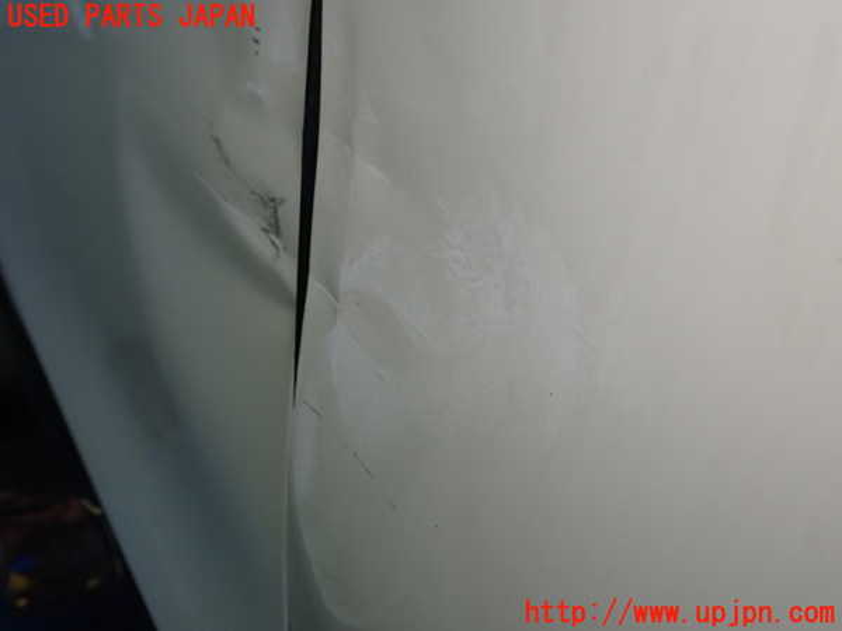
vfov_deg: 35.1
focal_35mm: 41
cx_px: 421
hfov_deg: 45.8
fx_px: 997
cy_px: 316
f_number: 2.8
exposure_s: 1/40
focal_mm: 7.31
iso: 200
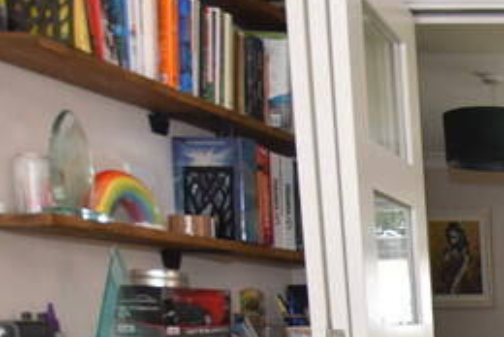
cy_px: 433
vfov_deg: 21.0
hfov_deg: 24.3
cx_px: 803
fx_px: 827
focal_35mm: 59
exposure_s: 1/60
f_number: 4
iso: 800
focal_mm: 10
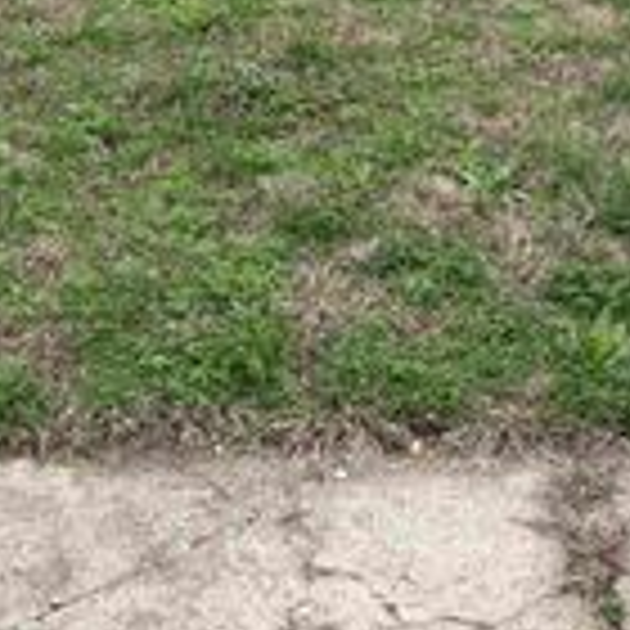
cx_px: 432
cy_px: -191
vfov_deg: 20.7
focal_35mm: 76
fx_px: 1565
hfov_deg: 22.6
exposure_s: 1/1271
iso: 100
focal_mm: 6.76
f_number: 1.78
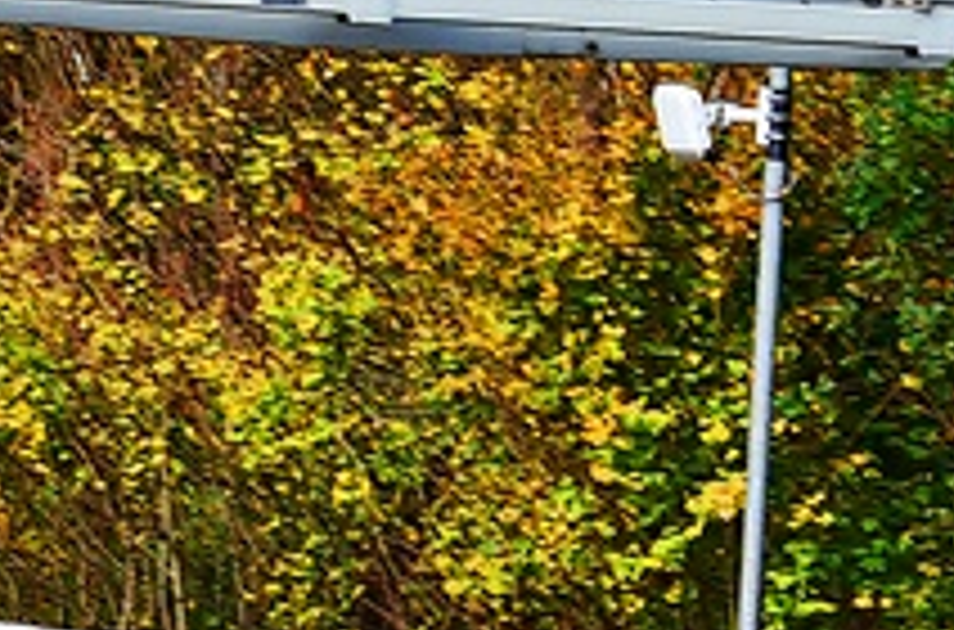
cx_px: -279
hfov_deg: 2.2
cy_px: 1184
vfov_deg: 1.5
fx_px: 24701
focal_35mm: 935
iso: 250
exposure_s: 1/400
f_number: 7.1
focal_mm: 165
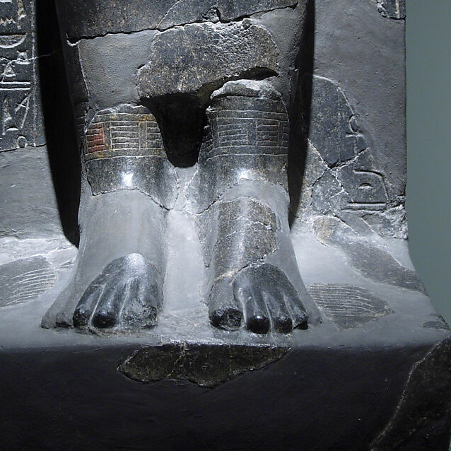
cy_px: 35
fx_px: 2182
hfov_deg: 11.8
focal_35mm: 148
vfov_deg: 11.7
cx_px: 177
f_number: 5.3
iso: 50
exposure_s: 1.78
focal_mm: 18.6
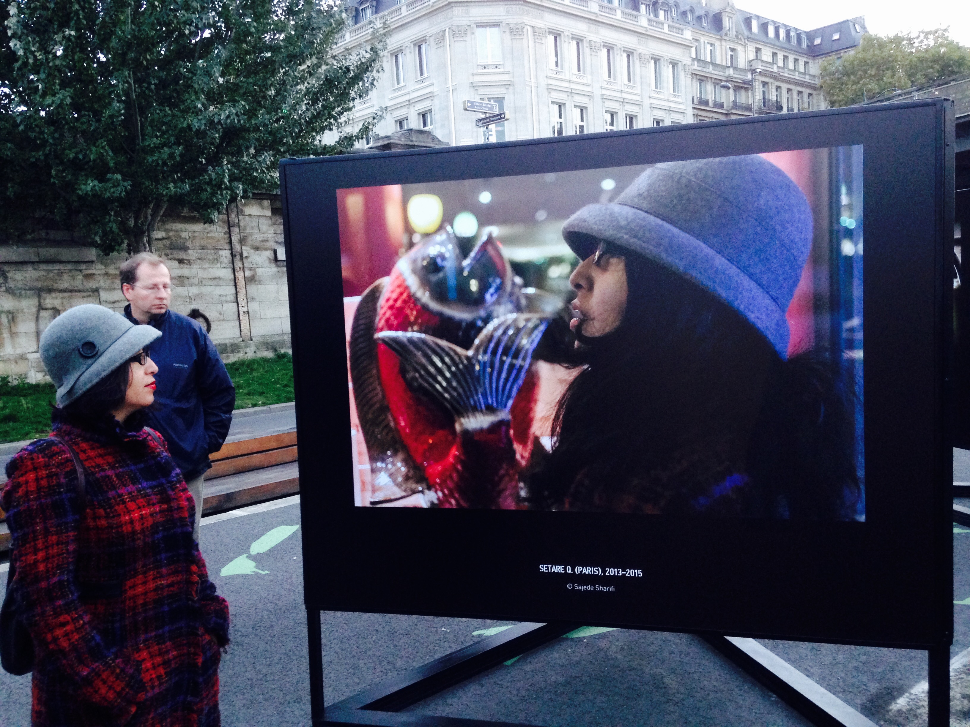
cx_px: 485
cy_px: 364
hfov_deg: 55.4
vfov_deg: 42.9
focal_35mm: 33
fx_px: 925
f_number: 2.4
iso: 250
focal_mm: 4.12
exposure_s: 1/20
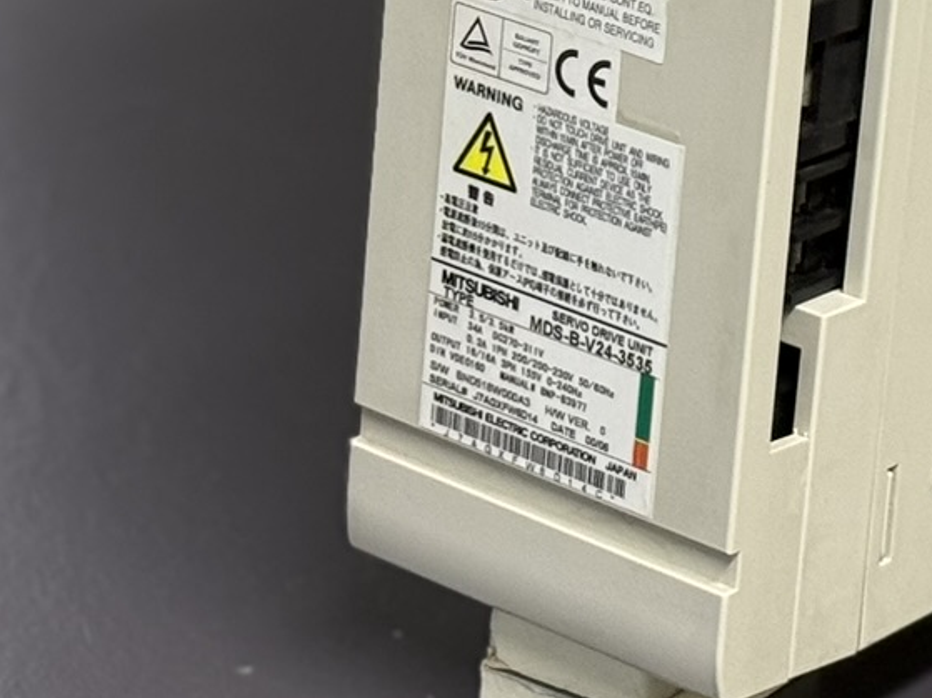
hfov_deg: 11.2
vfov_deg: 8.2
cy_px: -390
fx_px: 4738
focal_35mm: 176
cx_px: 809
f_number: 1.78
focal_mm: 6.76
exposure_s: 1/50
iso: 160
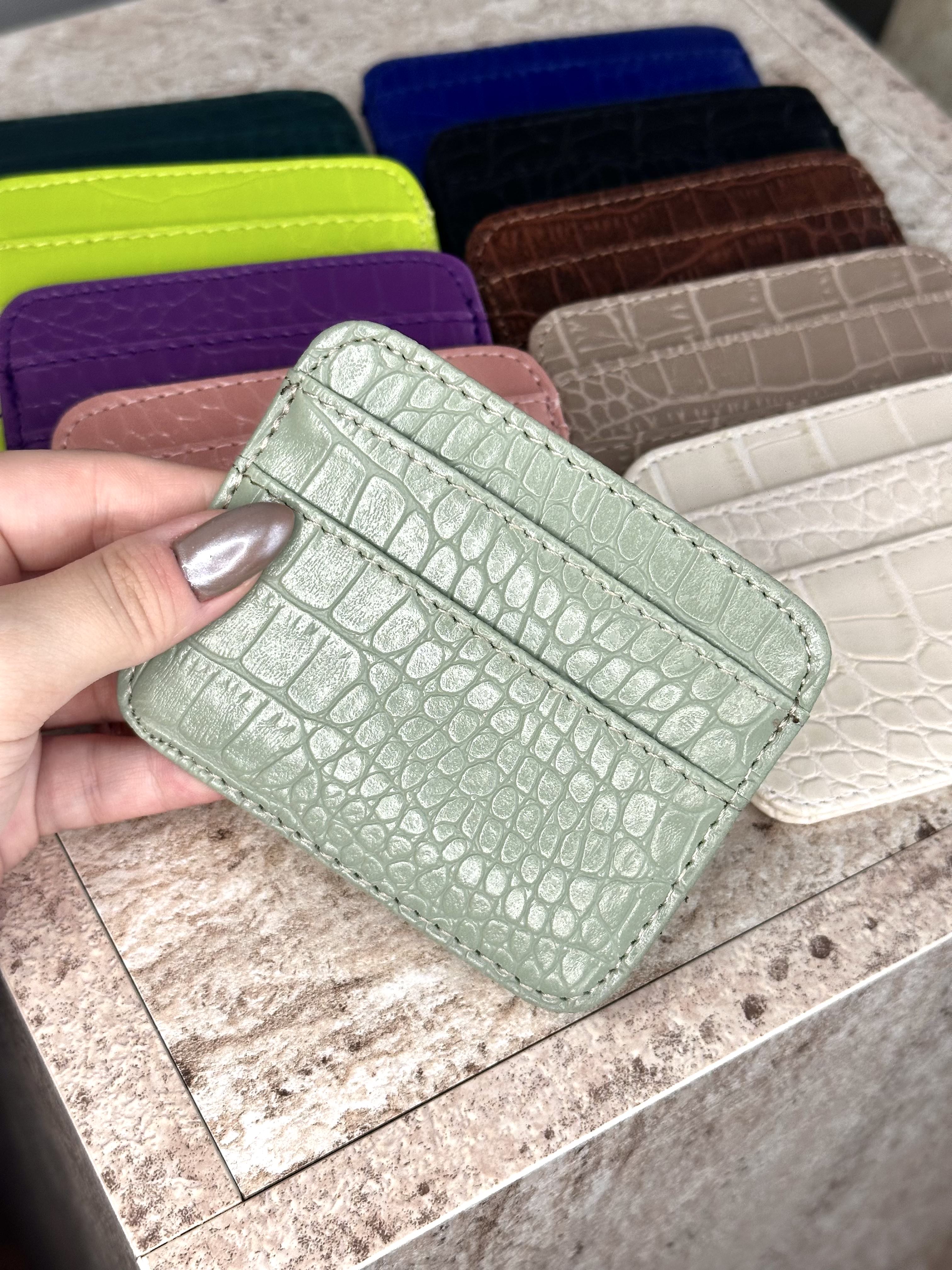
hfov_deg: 30.3
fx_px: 1760
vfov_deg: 39.7
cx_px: 476
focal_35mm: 48
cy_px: 635
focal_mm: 6.86
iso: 100
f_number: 1.78
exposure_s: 1/100
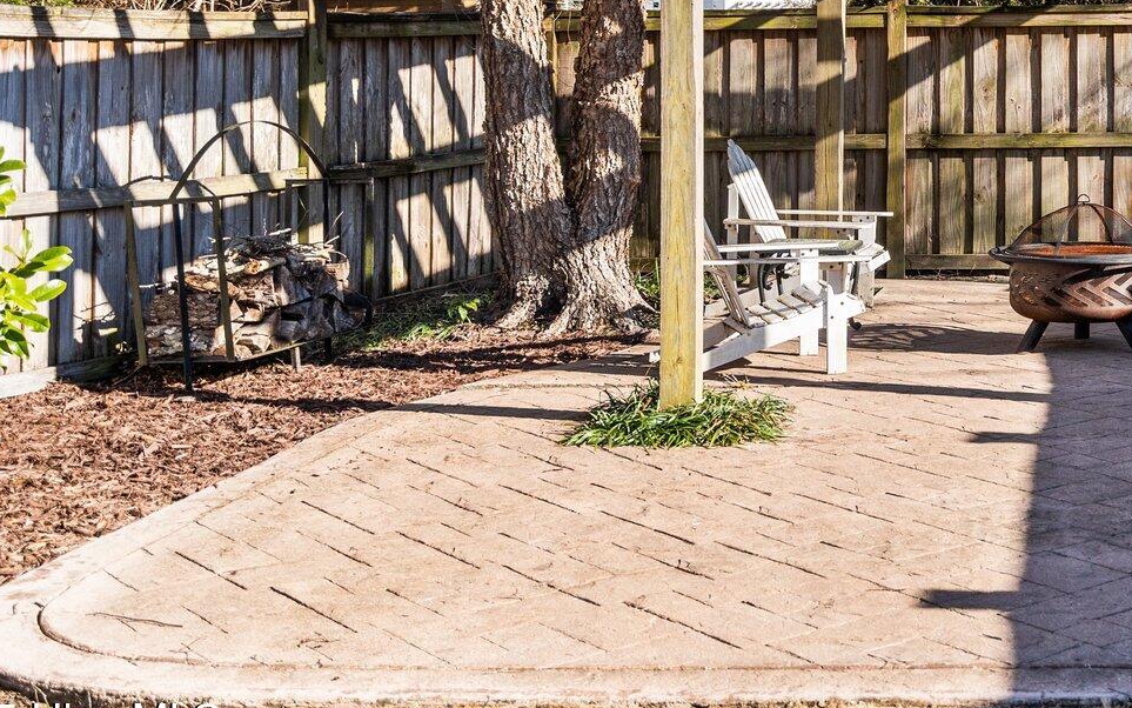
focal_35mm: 65
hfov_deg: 29.8
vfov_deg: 19.4
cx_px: 1083
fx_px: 2005
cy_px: -9
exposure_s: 1/1000
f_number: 4
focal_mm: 30
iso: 250
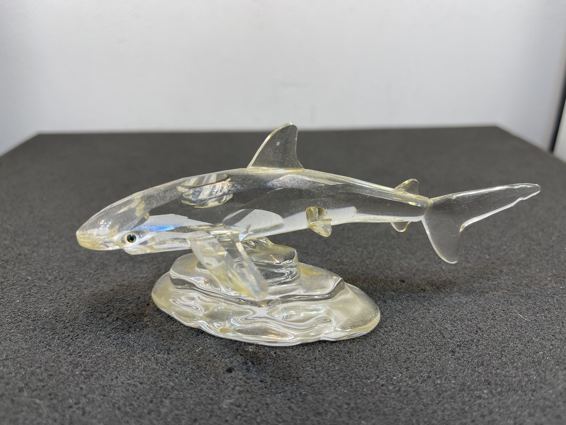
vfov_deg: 54.9
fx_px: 409
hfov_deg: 69.4
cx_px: 283
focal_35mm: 25
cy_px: 212
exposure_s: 1/121
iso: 50
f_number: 1.6
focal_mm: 5.1
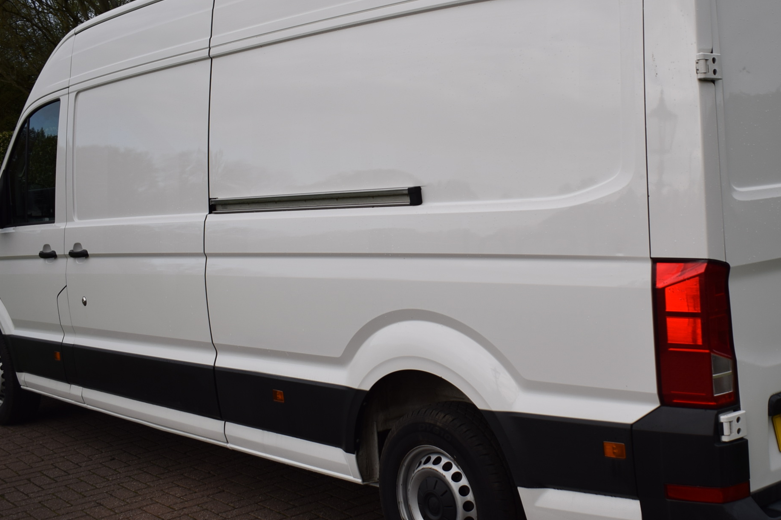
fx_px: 1063
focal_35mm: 49
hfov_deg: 39.9
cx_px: 519
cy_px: 220
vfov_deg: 27.5
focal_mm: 20
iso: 100
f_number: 3.5
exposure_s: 1/1000
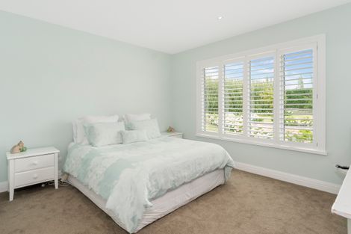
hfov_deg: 90.0
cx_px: 176
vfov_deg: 67.3
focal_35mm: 18
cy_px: 117
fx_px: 175
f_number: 8
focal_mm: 12
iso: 200
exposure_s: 1/20
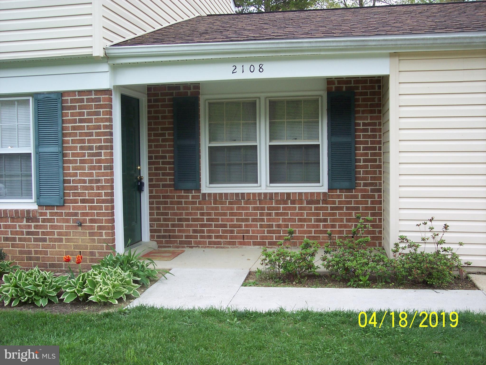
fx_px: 548
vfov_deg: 36.8
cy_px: 182
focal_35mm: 39
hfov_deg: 47.9
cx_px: 243
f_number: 3.4
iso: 100
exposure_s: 1/90
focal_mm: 8
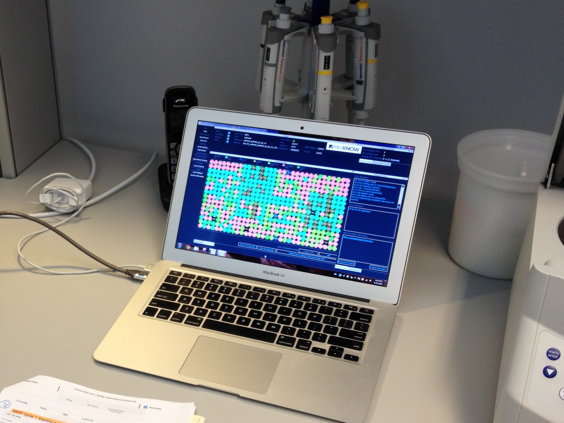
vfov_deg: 26.0
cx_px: 119
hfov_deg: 33.4
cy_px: 273
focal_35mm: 56
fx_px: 912
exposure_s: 1/30
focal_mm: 4.28
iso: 50
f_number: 2.4
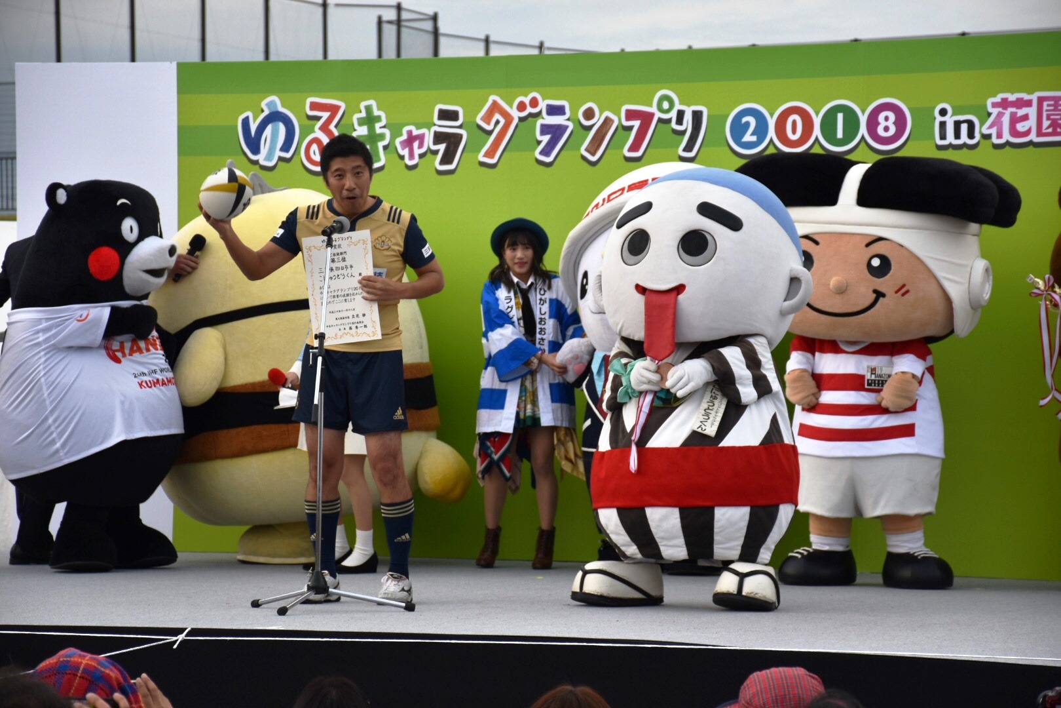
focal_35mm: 135
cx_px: 530
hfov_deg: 15.2
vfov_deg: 10.2
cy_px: 354
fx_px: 3978
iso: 250
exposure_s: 1/250
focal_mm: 90
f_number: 5.6
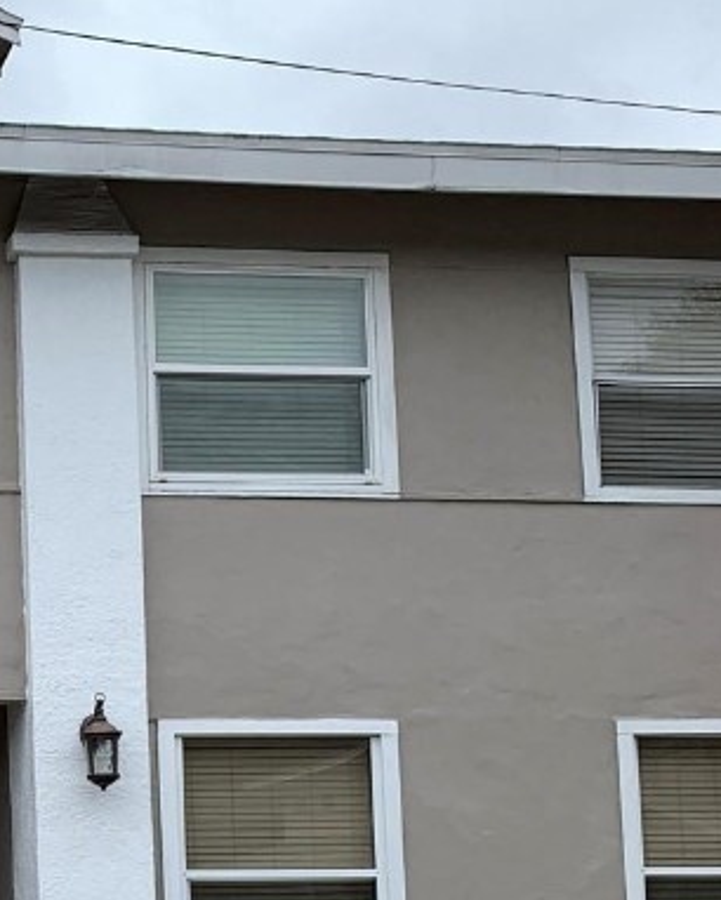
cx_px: -191
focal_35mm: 68
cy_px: 749
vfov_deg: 27.2
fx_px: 1812
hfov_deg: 20.7
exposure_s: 1/1100
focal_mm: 4.25
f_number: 1.8
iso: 25
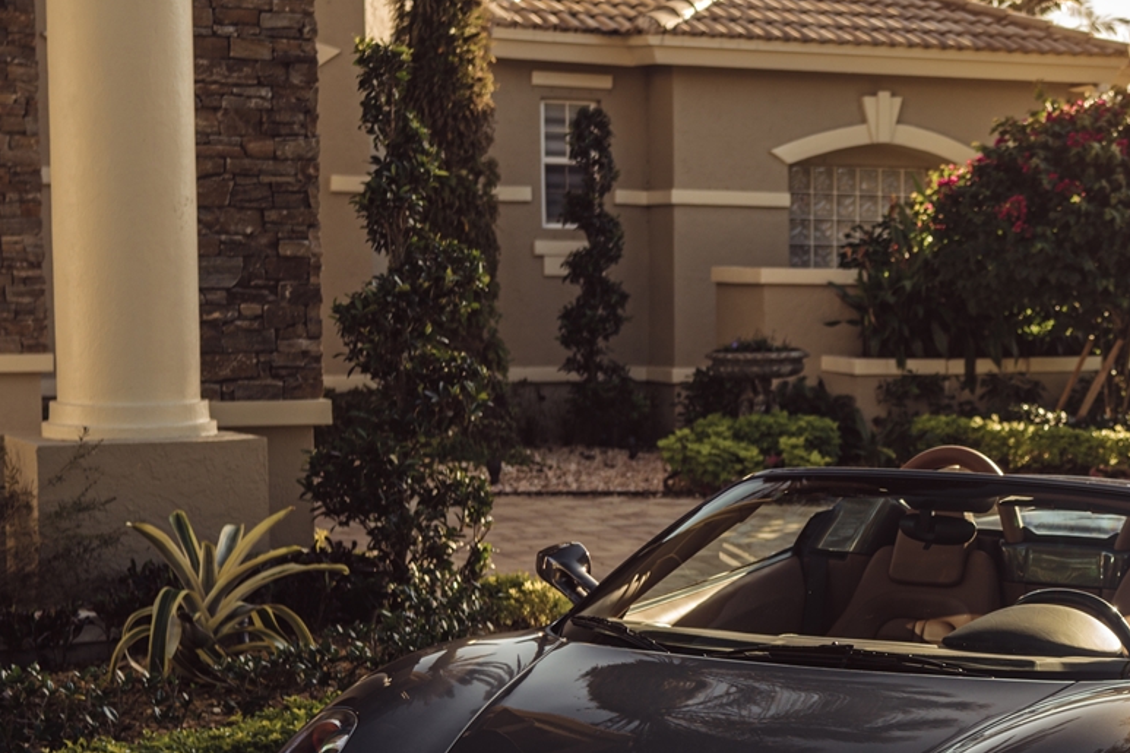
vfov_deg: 15.6
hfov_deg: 22.2
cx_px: 1207
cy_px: 549
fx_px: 2730
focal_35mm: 87
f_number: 2.8
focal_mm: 35
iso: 100
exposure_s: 1/200
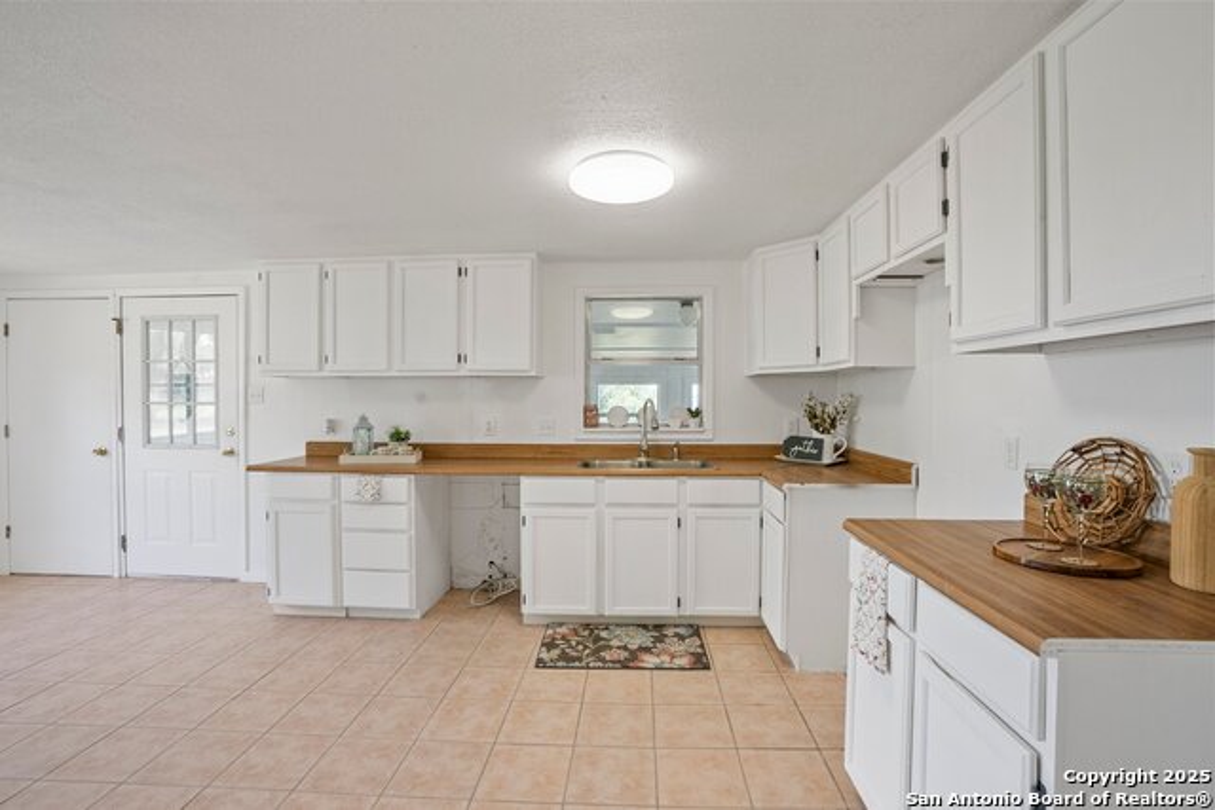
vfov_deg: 73.8
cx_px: 608
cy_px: 405
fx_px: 540
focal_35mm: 16
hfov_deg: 96.7
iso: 640
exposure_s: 1/25
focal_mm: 16
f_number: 10
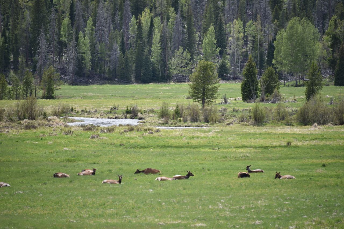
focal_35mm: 300
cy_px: 114
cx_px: 172
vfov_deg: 4.6
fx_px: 2867
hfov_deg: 6.9
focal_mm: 300
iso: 200
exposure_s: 1/640
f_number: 5.6
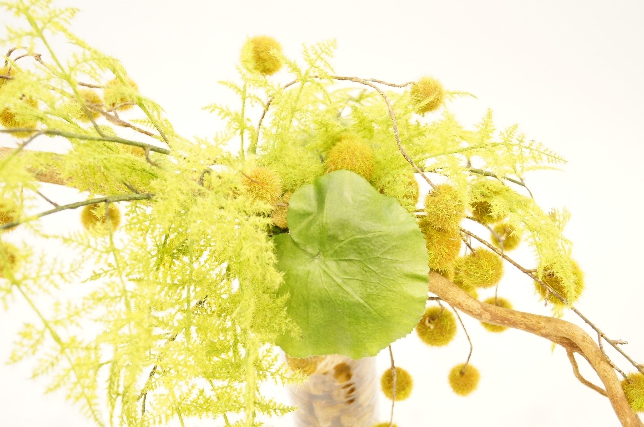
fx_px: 697
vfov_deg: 34.1
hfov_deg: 49.6
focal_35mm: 39
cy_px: 214
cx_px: 322
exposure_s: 1/30
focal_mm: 26
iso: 3200
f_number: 4.5
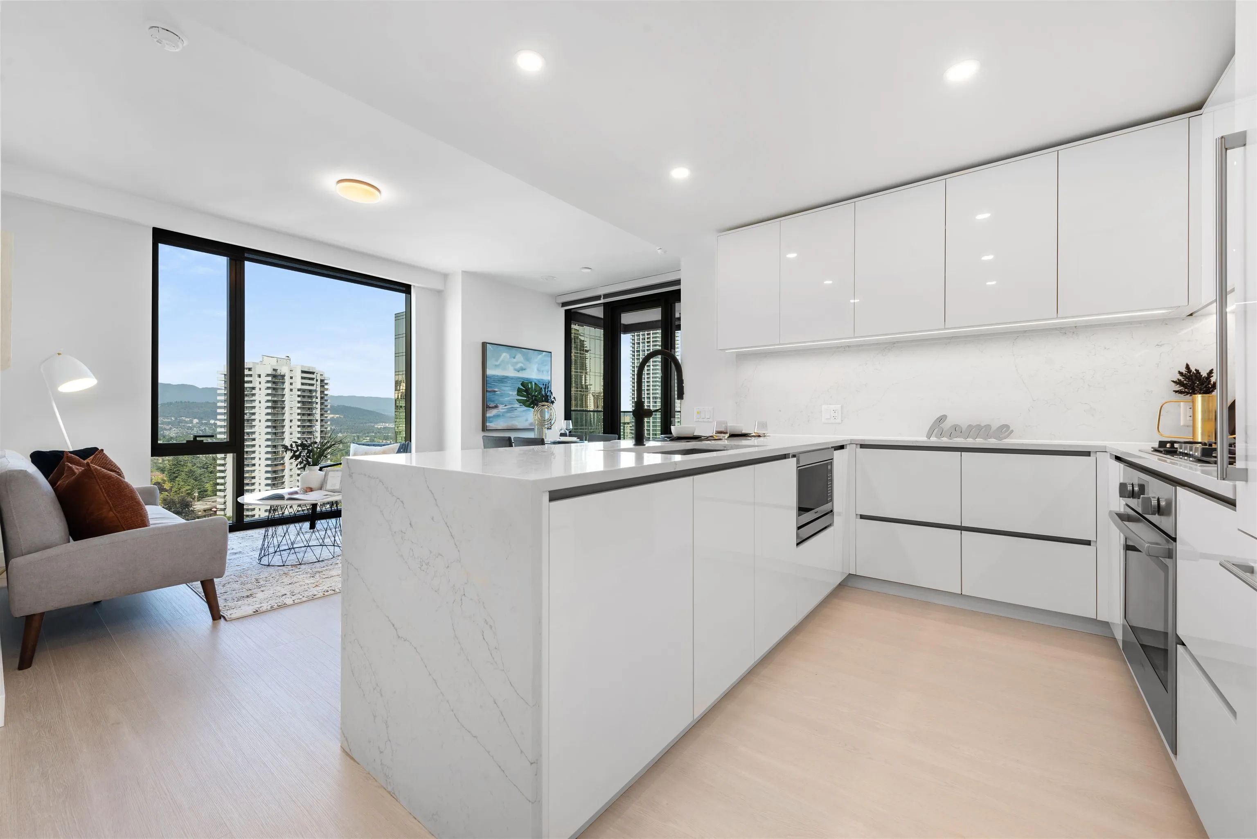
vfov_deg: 81.2
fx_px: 489
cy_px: 420
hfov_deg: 104.2
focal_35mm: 14
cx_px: 628
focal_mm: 14
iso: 200
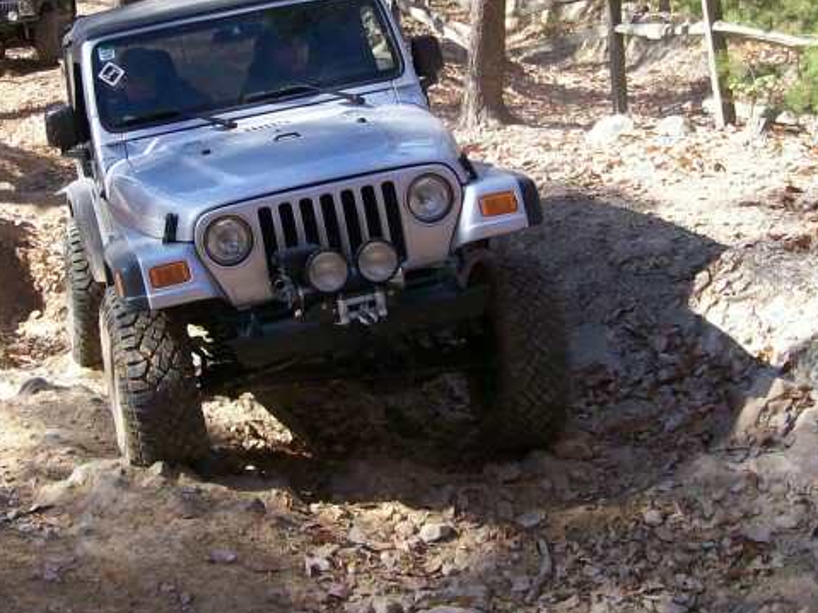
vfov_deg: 19.1
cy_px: 268
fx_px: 1819
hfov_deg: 25.2
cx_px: 292
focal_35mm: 77
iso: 80
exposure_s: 1/479
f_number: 2.7
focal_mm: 6
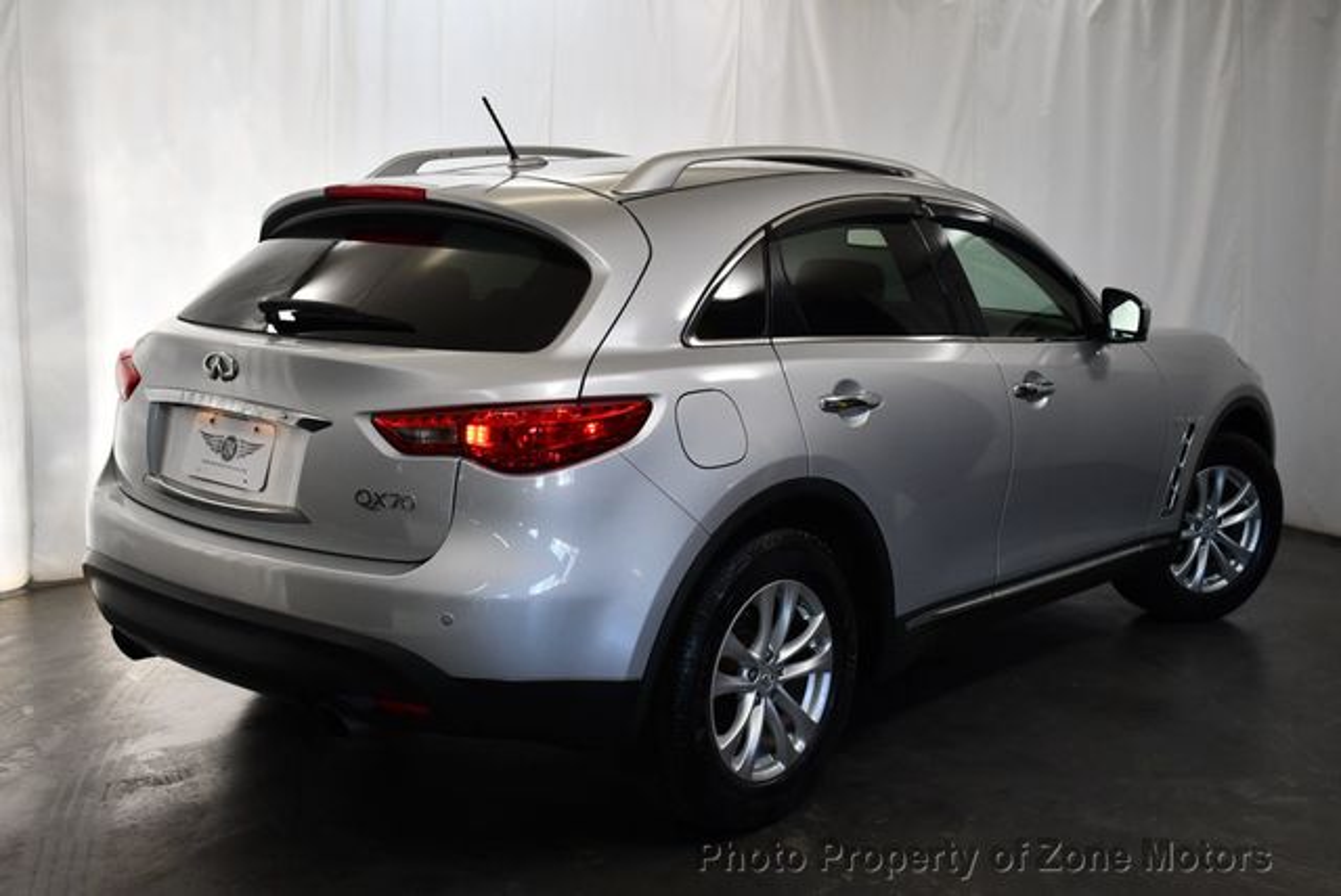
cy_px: 448
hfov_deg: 44.5
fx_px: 1640
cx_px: 670
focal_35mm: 44
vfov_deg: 30.6
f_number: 3.8
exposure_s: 1/250
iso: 500
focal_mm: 22
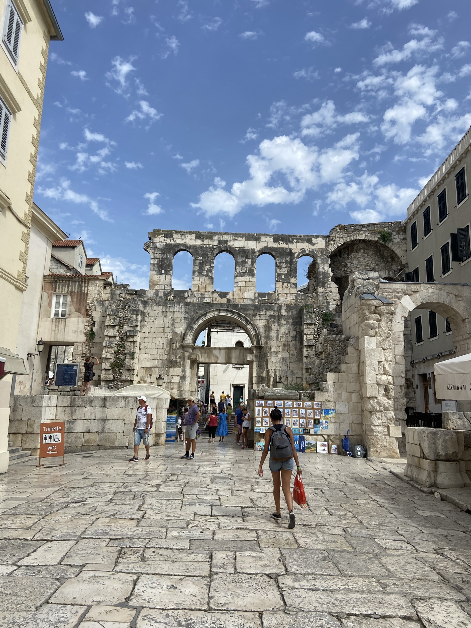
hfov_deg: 53.1
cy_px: 314
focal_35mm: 26
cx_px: 236
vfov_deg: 67.3
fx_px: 472
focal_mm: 4.25
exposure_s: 1/3610
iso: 32
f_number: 1.8
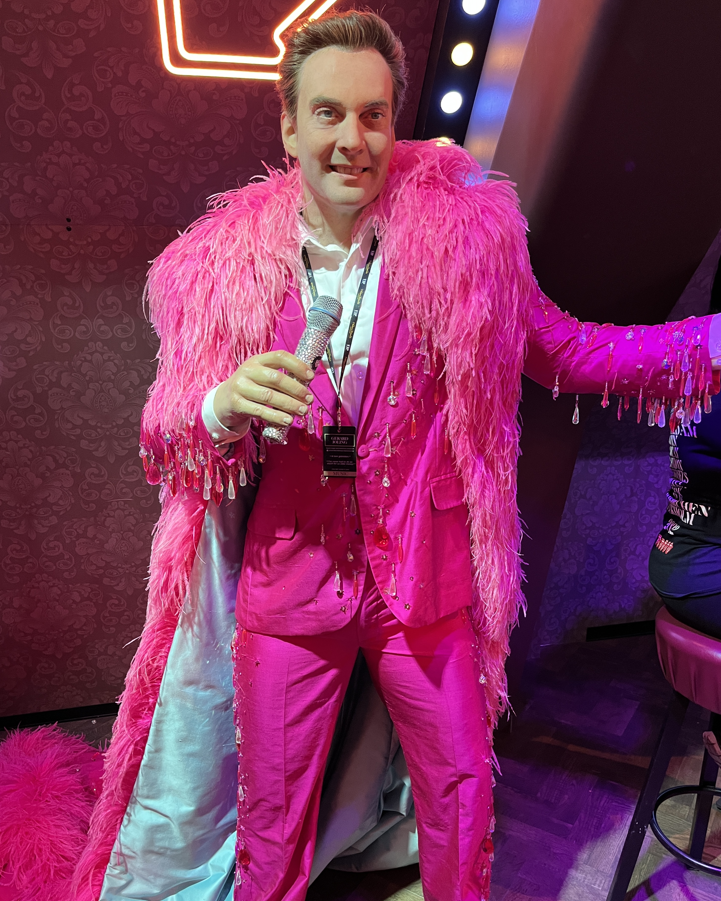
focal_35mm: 28
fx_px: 747
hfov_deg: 51.5
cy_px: 484
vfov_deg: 62.1
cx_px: 358
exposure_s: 1/50
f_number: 1.6
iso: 200
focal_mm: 5.1
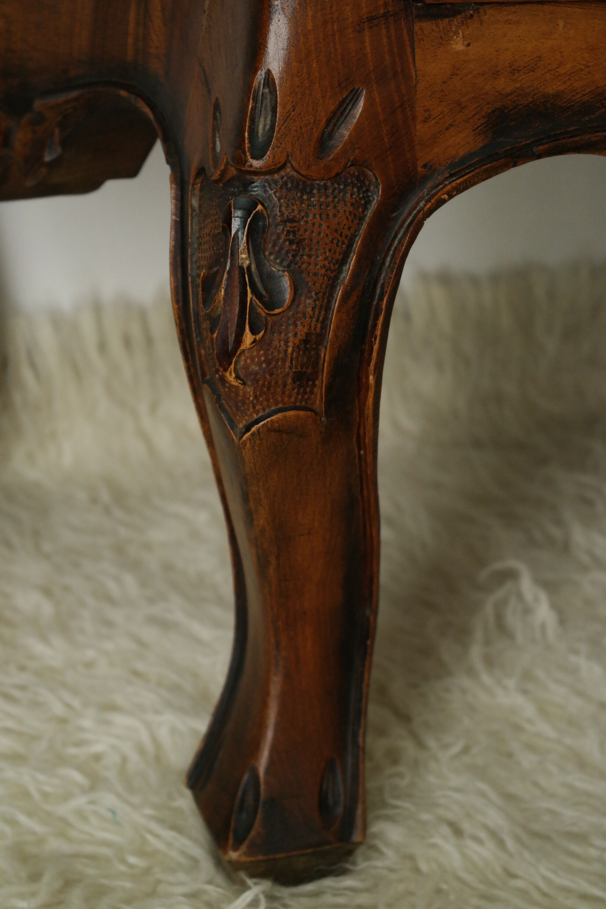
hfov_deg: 19.7
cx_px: 303
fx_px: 1742
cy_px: 454
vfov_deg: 29.2
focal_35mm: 69
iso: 1600
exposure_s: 1/50
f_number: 5.6
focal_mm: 45
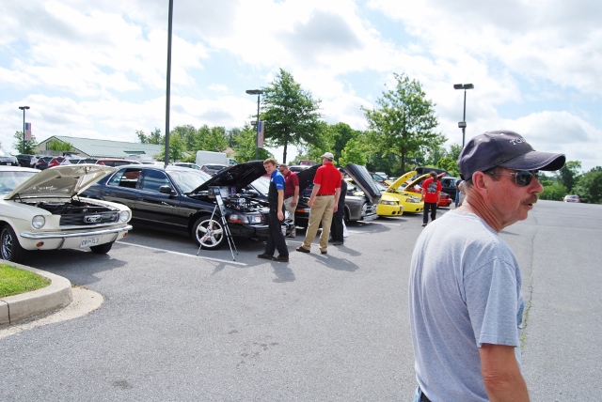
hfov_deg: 67.3
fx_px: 452
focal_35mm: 27
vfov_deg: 48.0
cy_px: 201
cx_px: 301
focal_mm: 18
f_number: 8
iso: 100
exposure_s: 1/250
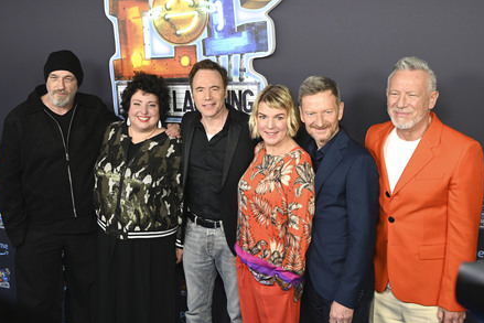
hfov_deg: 49.5
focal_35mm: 39
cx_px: 240
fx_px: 524
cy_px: 164
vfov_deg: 34.2
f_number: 5
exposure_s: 1/160
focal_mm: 38
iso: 320
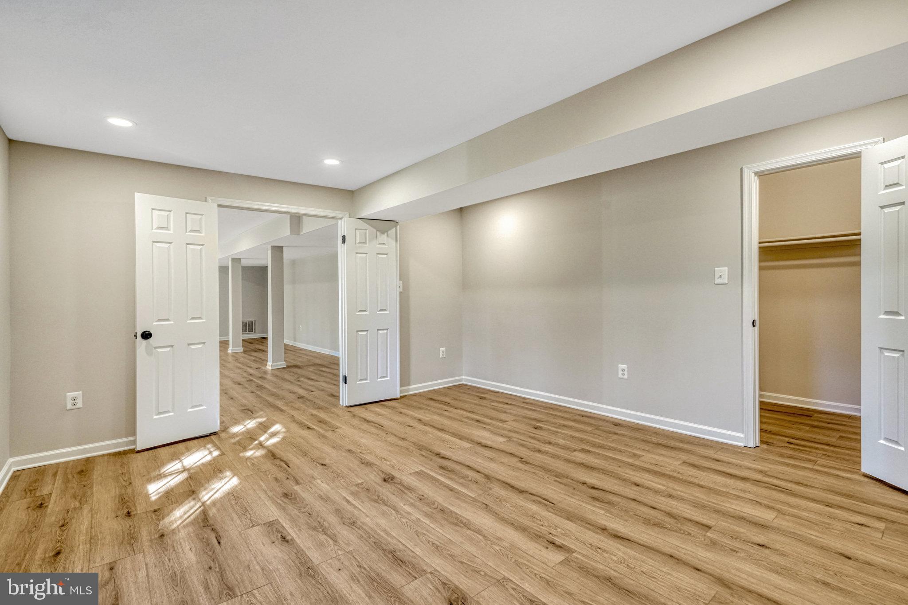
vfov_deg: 73.7
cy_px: 302
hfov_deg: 96.7
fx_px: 403
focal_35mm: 16
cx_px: 454
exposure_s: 1/13
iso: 1250
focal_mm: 16
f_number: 8
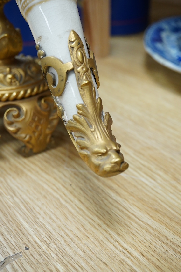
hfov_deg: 29.9
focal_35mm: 45
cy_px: 136
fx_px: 339
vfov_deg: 43.6
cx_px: 90
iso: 2500
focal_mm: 30
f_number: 8
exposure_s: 1/200
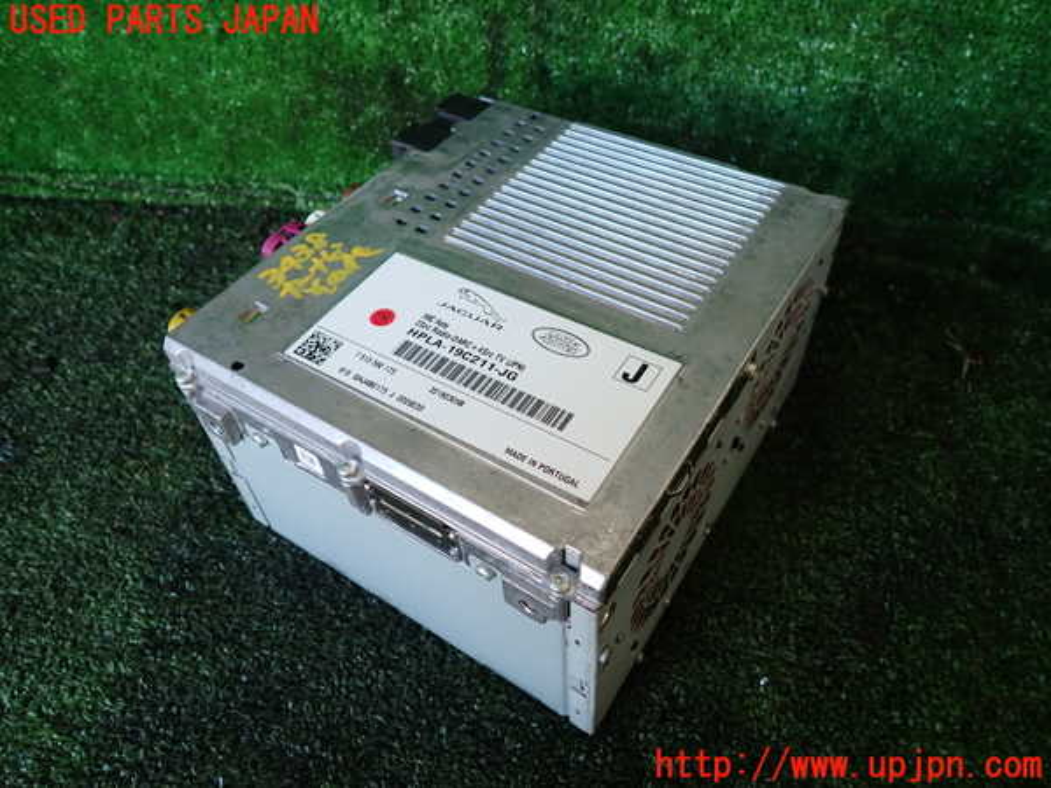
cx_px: 526
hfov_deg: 69.4
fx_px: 759
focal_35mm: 25
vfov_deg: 54.9
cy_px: 394
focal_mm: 4.5
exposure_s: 1/60
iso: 125
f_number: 2
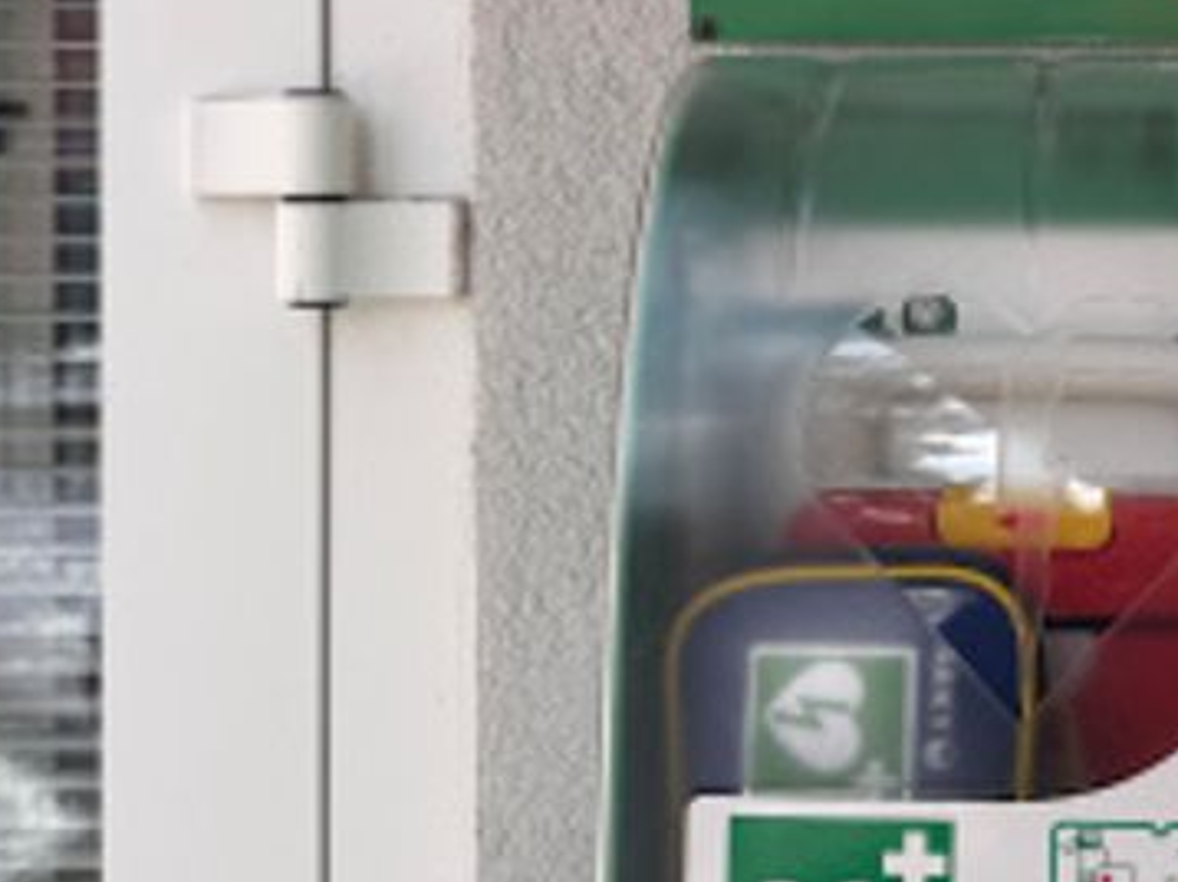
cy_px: 153
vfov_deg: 21.3
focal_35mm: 68
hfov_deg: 27.1
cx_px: 1152
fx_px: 2313
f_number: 1.78
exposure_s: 1/2169
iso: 80
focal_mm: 6.76
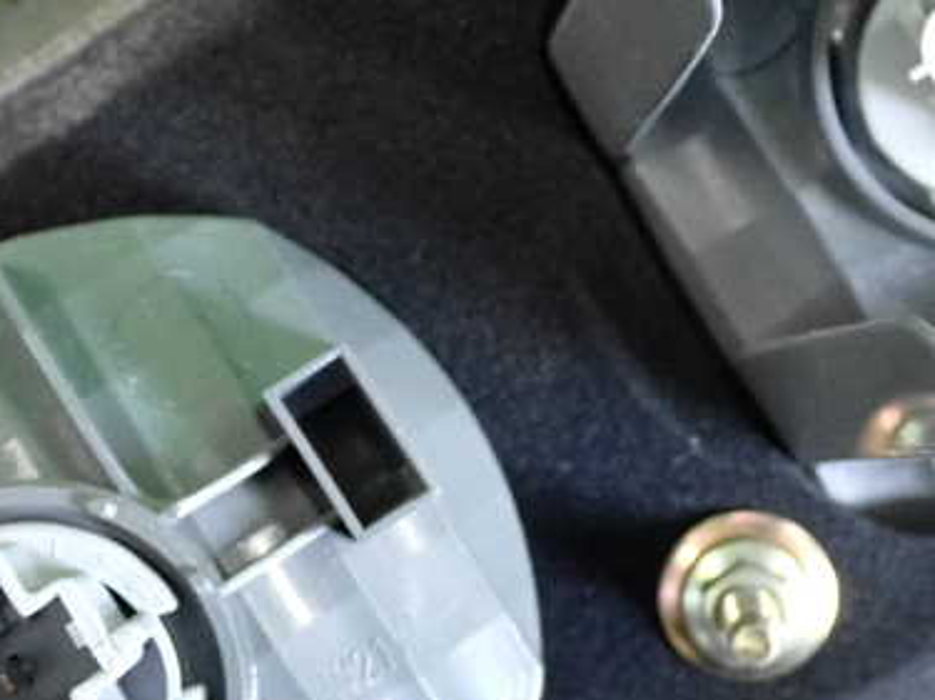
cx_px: 446
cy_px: 441
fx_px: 2160
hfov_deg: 24.4
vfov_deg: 18.4
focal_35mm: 80
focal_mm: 9.01
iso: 2000
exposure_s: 1/125
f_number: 3.2
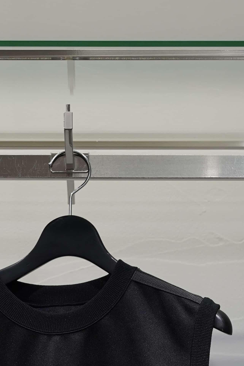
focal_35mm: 180
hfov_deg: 7.6
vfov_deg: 11.3
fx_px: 1828
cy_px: 343
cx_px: 50
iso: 500
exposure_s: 1/160
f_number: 4
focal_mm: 57.9
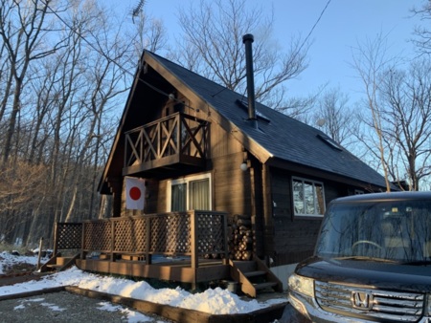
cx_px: 216
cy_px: 162
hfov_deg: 67.3
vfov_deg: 53.1
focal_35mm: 26
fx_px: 324
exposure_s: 1/282
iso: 25
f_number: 1.8
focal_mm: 4.25
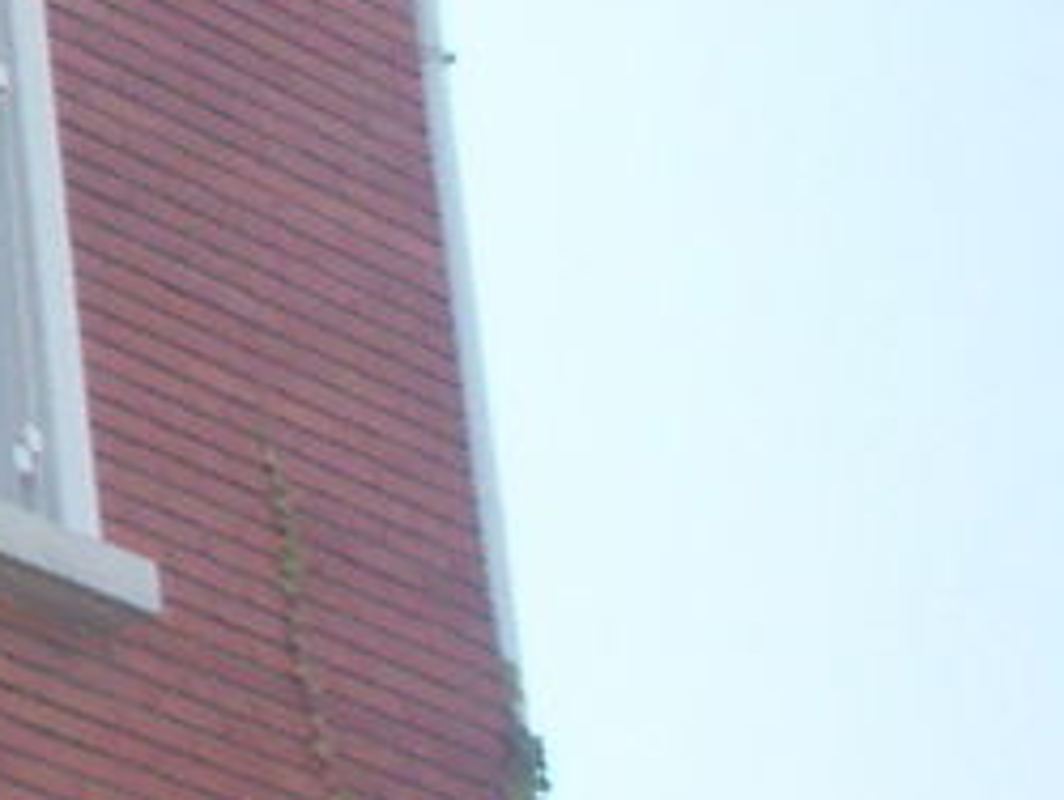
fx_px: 7076
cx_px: -1962
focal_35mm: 230
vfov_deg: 6.5
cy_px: 281
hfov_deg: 7.7
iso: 100
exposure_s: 1/180
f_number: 4.5
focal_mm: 6
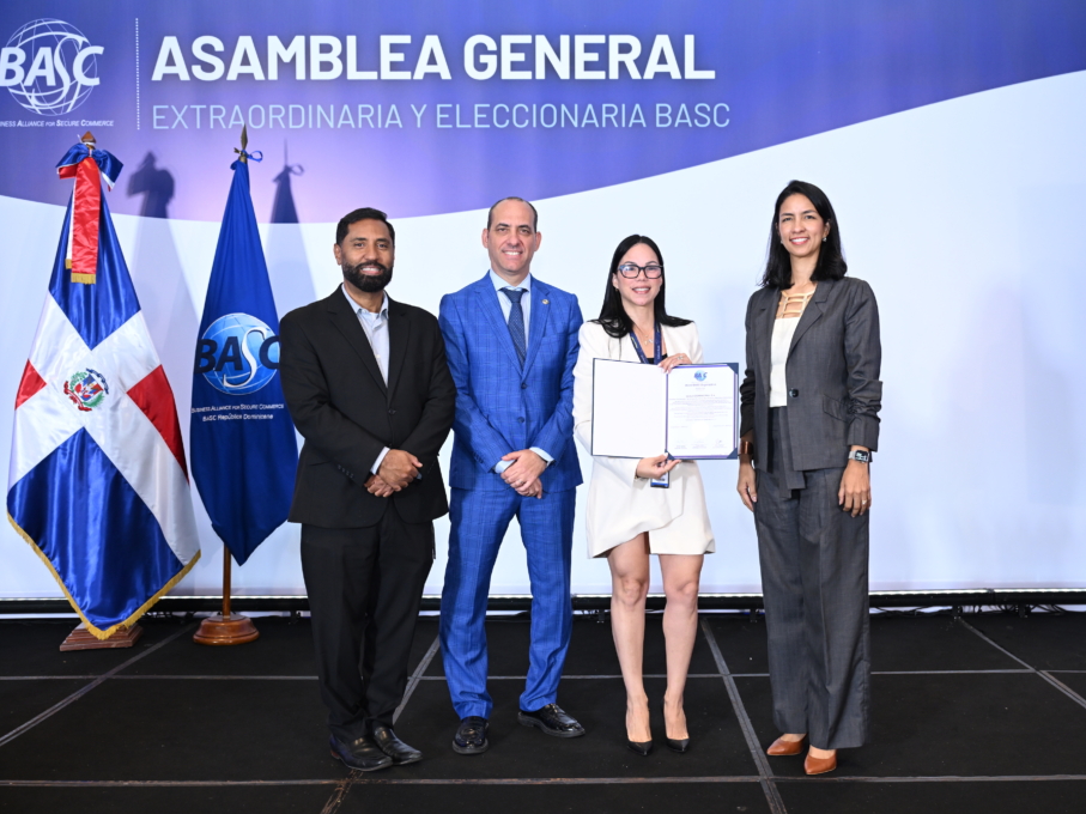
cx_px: 599
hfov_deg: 48.9
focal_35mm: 38
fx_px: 1192
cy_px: 406
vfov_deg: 37.7
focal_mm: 35
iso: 1250
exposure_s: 1/200
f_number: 3.5
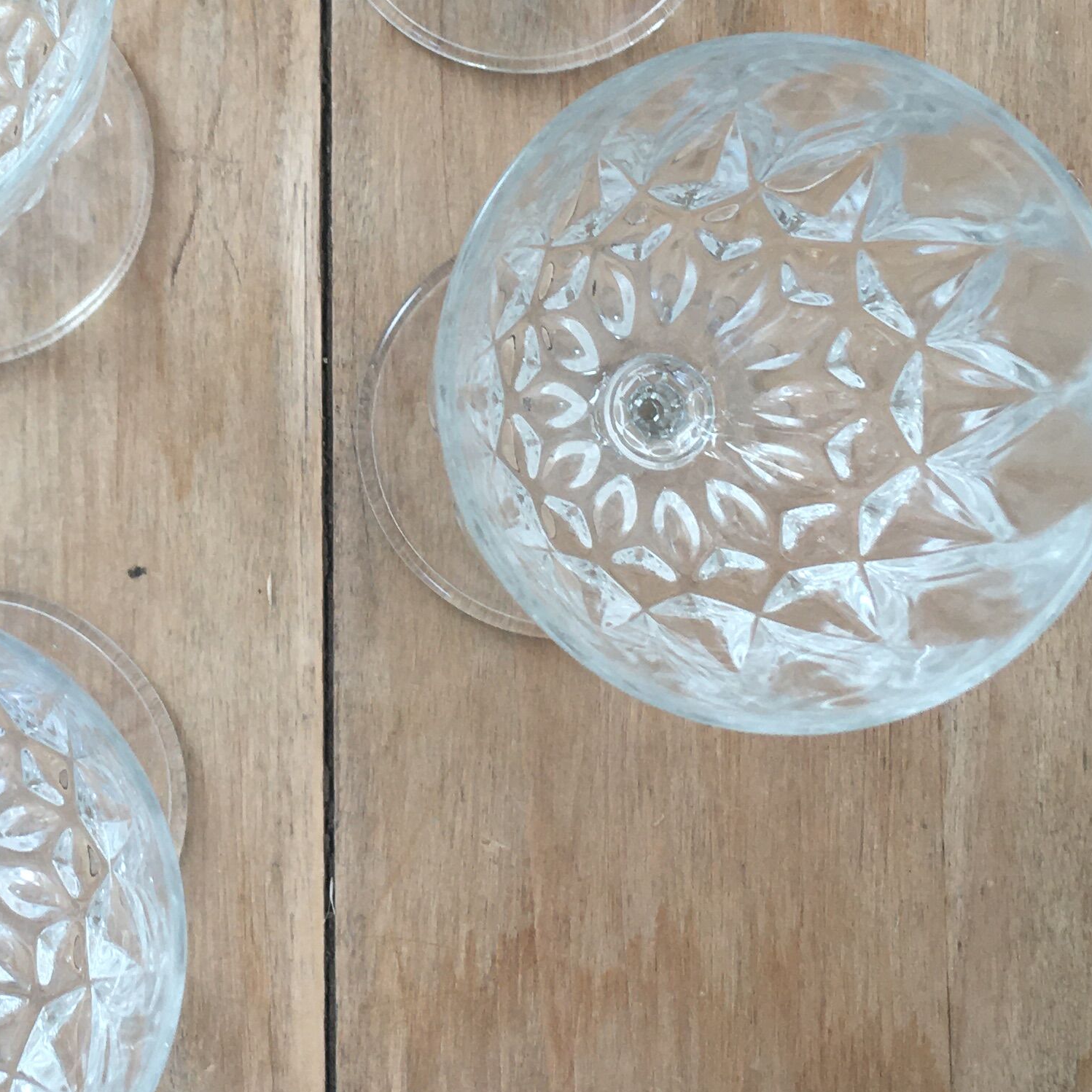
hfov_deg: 24.6
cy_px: 361
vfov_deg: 24.9
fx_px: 2463
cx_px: 201
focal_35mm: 69
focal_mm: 4.15
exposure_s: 1/50
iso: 25
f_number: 2.2
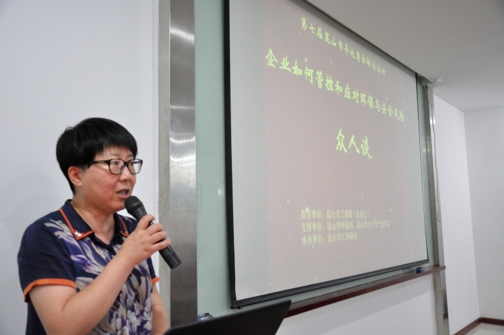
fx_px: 503
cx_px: 252
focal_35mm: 36
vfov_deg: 36.8
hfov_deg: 53.2
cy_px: 168
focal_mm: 24
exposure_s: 1/40
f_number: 4.5
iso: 2200
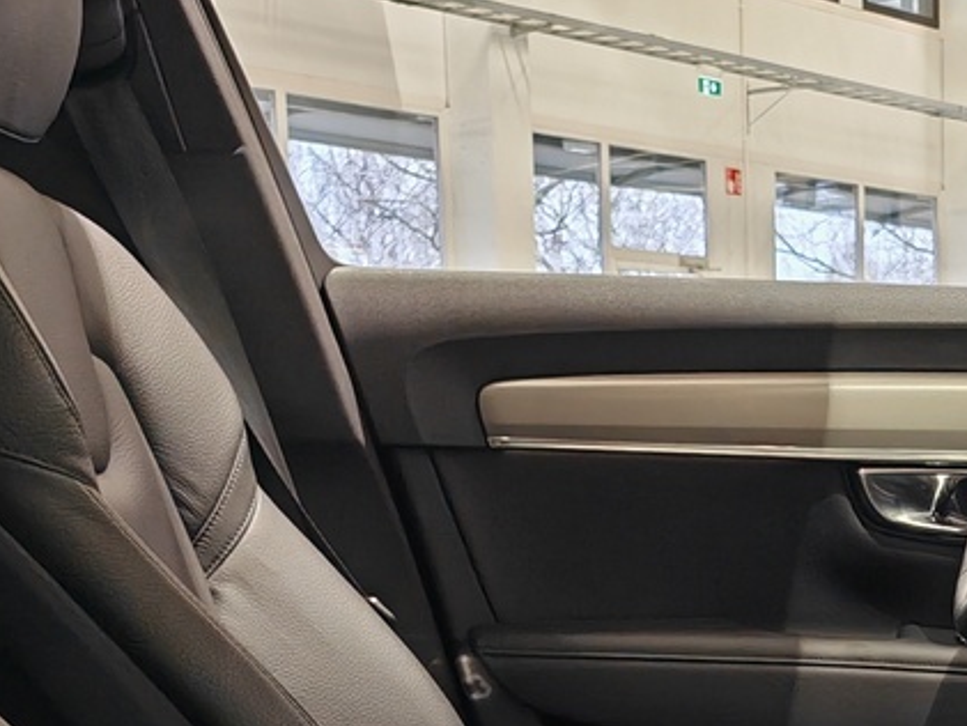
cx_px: 1024
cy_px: 1034
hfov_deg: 21.1
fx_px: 2487
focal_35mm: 89
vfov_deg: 15.5
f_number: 1.6
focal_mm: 5.4
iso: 160
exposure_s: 1/50
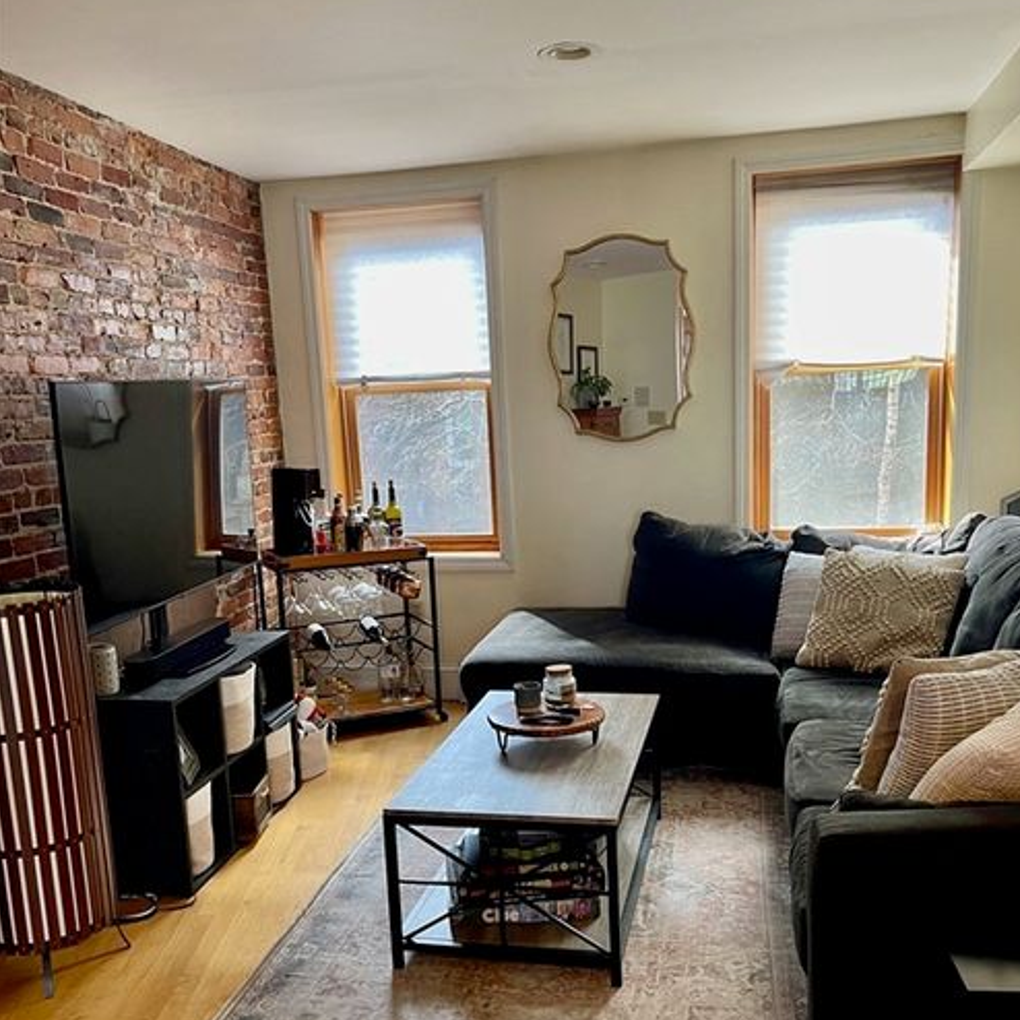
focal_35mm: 31
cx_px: 512
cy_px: 596
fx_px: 1033
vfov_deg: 52.3
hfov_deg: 52.5
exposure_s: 1/60
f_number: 1.6
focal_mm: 5.1
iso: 160
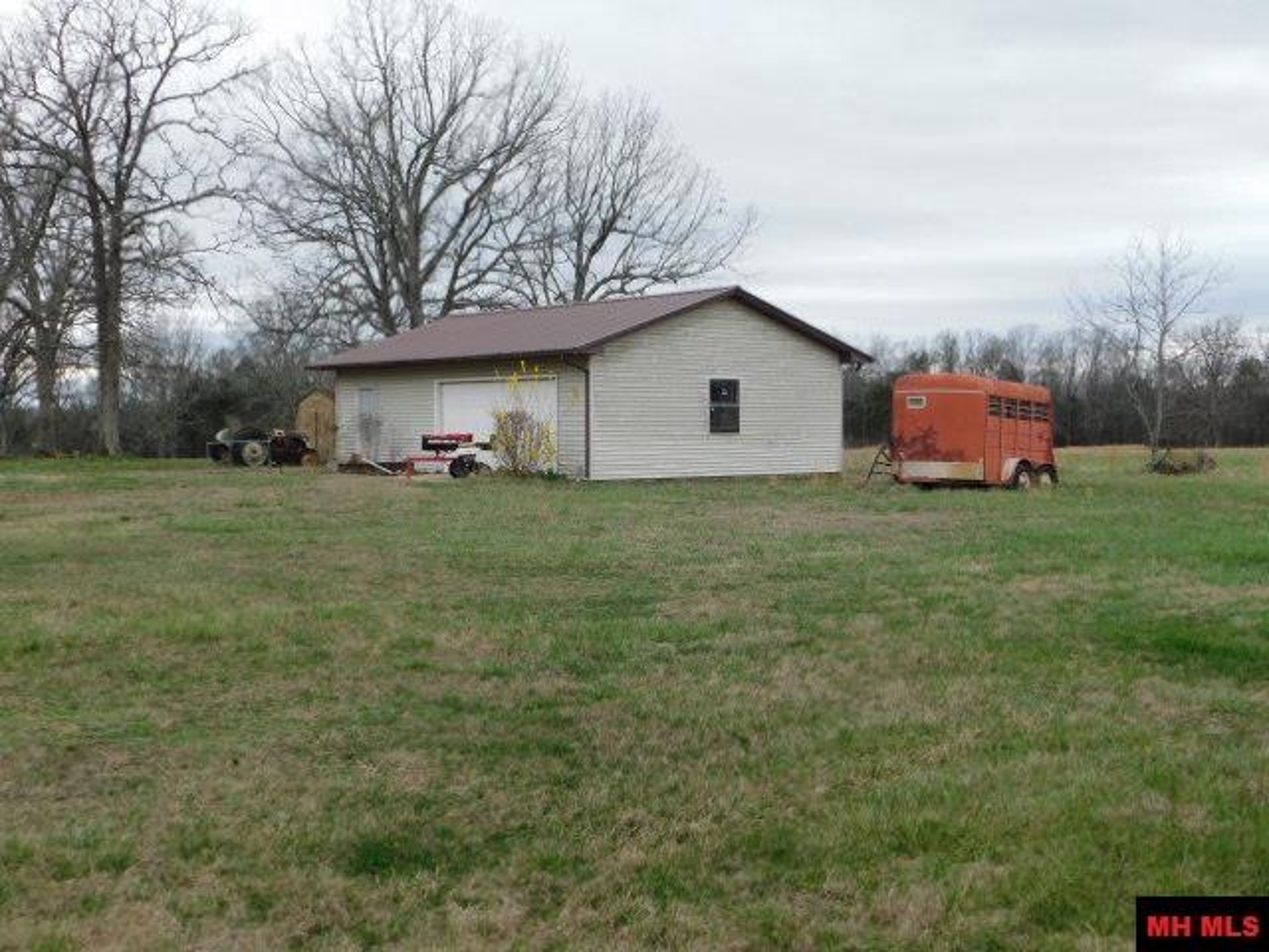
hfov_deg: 46.8
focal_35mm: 40
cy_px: 476
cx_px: 634
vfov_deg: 36.0
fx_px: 1466
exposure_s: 1/250
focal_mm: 7.1
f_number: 3.6
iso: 125
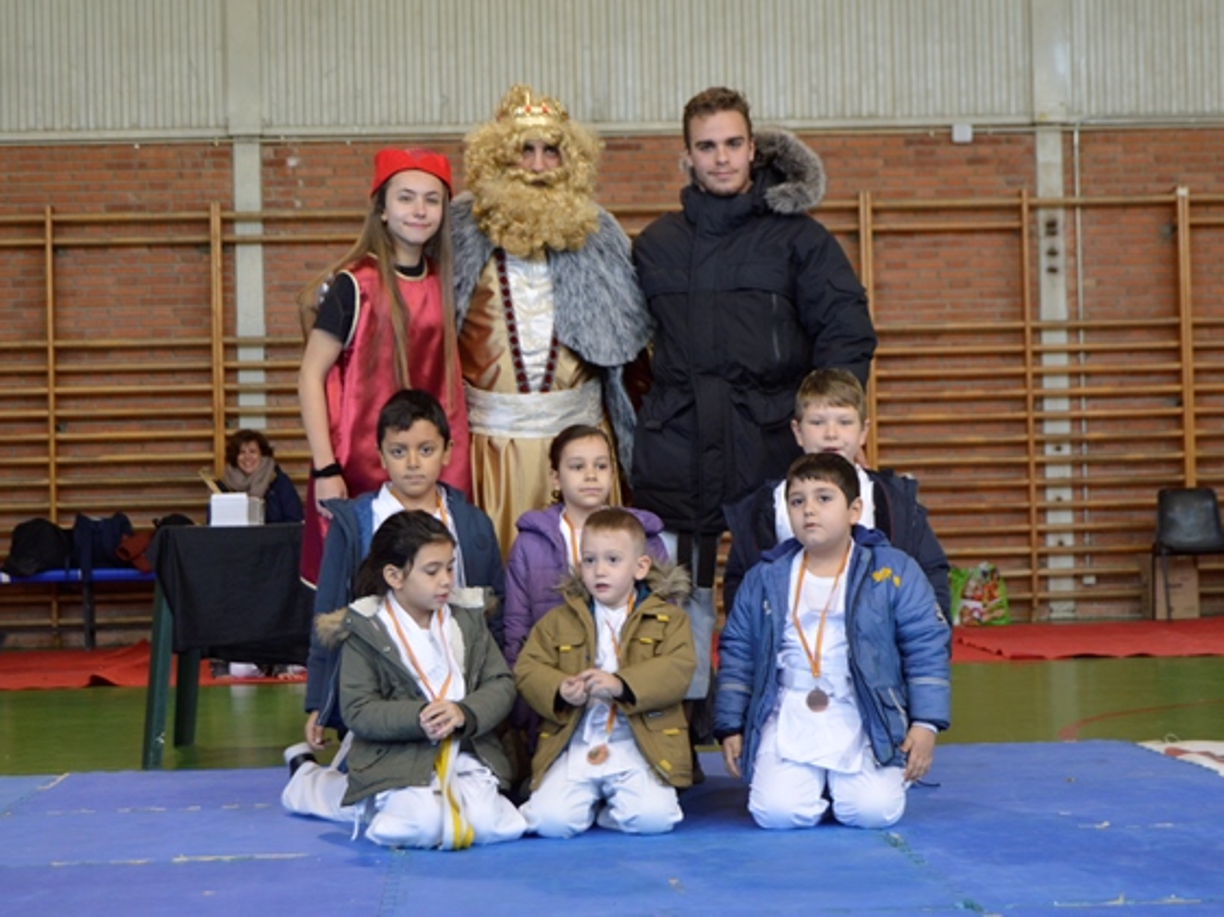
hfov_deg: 28.2
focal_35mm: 69
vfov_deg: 21.3
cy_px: 457
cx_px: 656
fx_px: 2439
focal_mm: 42
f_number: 5
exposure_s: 1/60
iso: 900
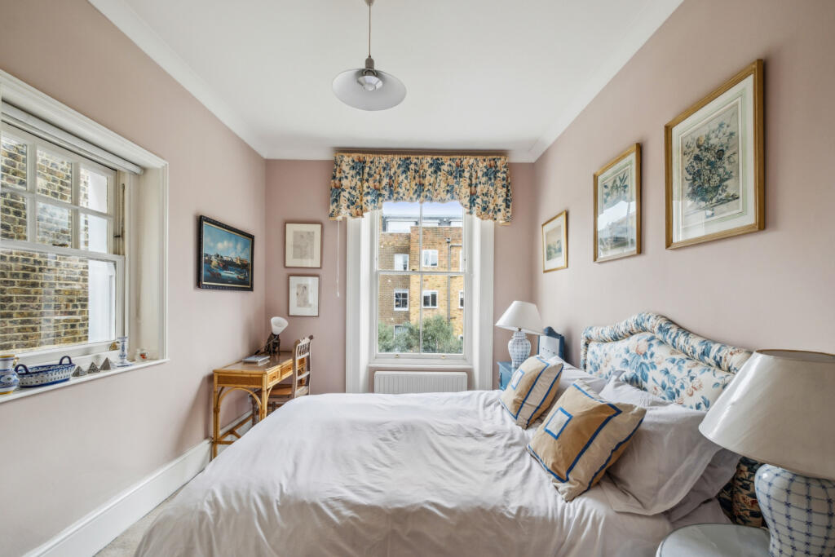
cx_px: 418
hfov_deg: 100.4
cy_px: 278
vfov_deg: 77.3
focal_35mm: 15
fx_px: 348
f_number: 8
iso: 640
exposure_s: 1/15
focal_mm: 10
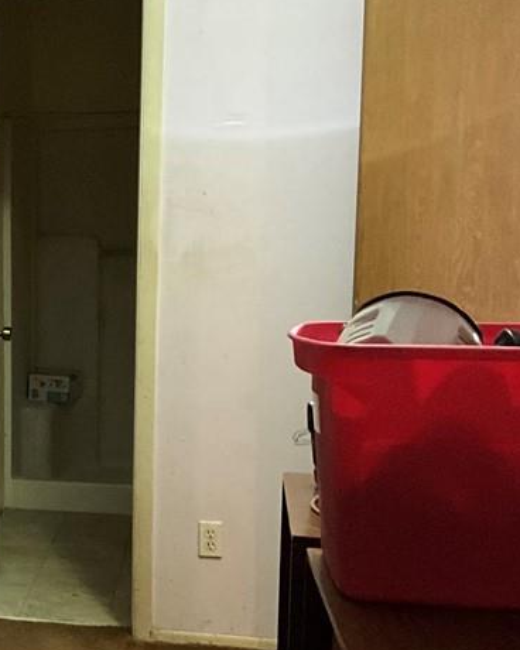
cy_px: 398
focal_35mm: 63
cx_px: -109
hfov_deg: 22.3
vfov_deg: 29.9
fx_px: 1212
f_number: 1.8
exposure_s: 1/28
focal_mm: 3
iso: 640
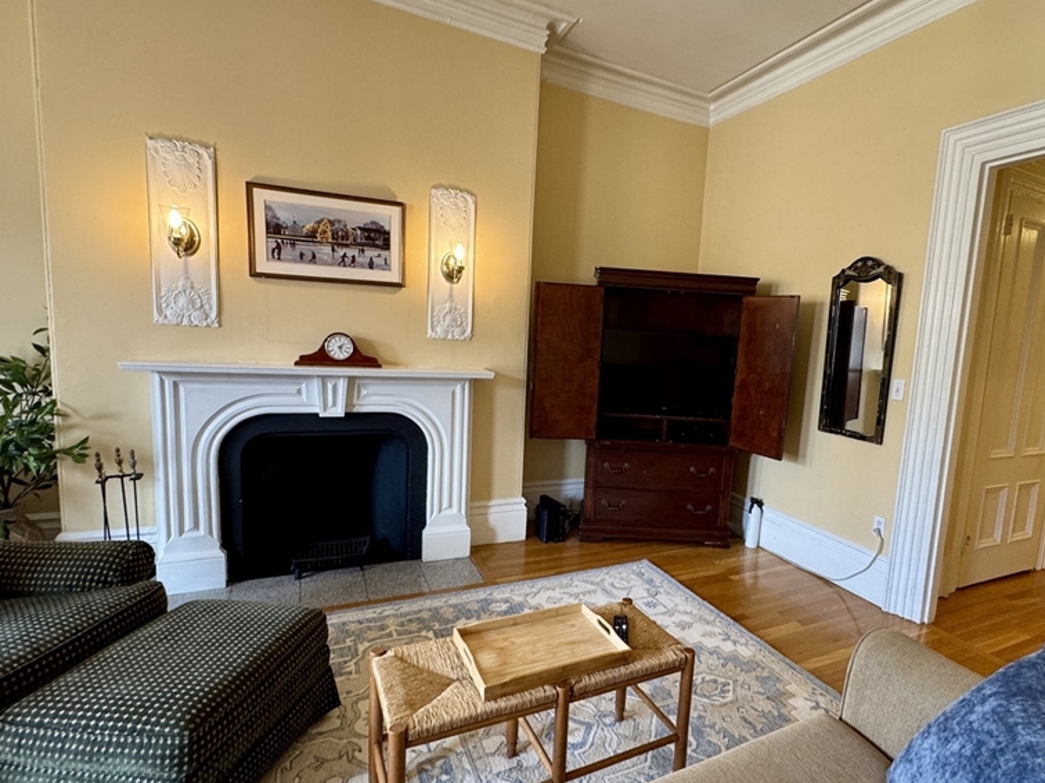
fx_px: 573
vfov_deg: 68.6
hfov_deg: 84.0
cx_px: 609
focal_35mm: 19
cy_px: 409
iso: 200
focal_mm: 2.22
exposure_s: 1/60
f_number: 2.2
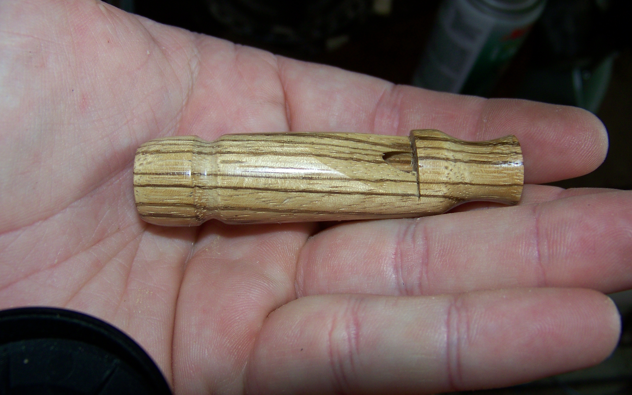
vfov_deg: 32.8
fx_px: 672
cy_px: 184
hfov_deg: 50.4
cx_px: 315
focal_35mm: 39
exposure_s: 1/30
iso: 64
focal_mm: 5.85
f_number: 2.8
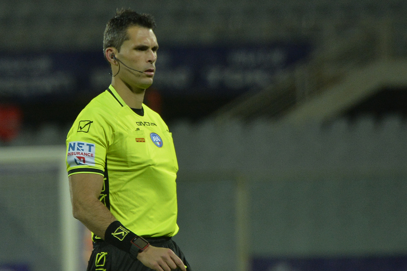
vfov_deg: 3.4
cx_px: 204
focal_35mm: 400
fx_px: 4522
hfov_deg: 5.2
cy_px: 136
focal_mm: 400
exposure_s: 1/1000
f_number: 5.6
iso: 2500
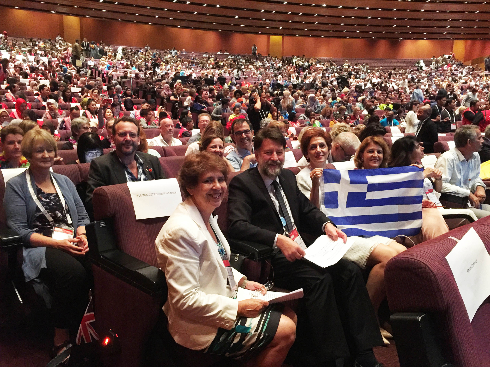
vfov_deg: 48.2
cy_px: 184
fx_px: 411
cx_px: 245
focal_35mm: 29
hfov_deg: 61.7
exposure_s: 1/8
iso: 200
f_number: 2.2
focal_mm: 4.15
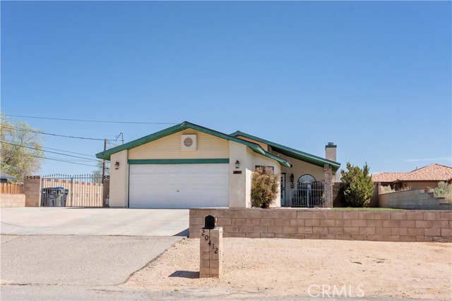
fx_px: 452
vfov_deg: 36.9
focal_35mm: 36
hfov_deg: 53.1
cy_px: 150
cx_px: 226
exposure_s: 1/800
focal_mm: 24
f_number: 14
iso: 400
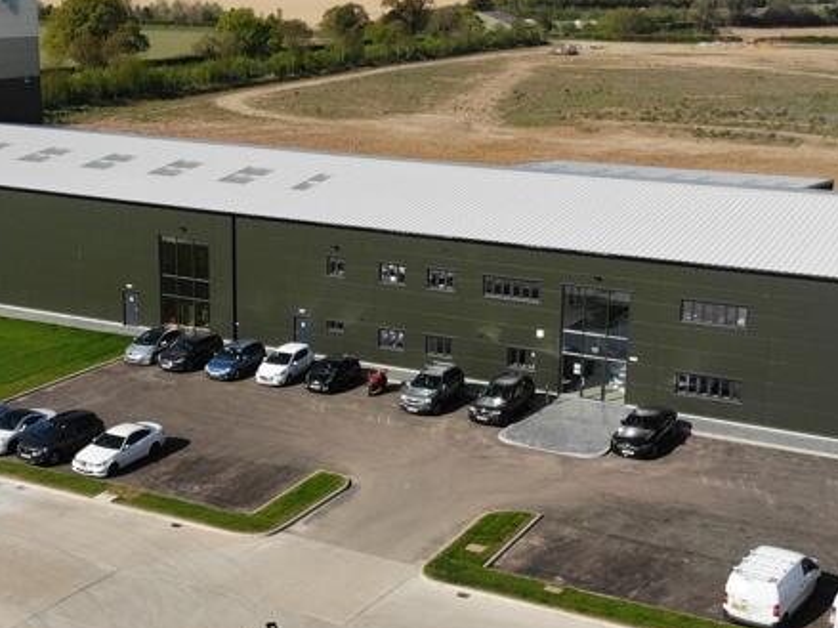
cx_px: 391
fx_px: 1355
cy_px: 320
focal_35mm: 56
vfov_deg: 26.1
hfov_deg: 34.3
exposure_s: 1/1272
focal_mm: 4.5
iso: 100
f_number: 2.8
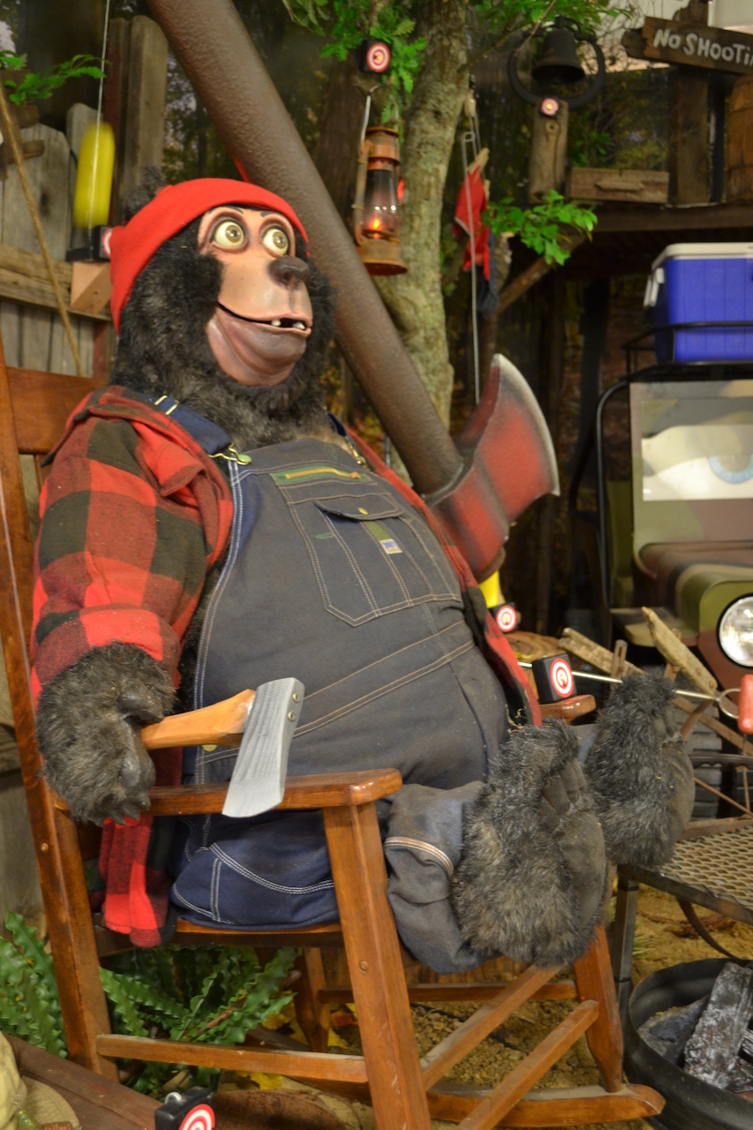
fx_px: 1130
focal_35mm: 36
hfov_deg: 36.9
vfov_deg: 53.1
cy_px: 565
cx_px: 376
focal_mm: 24
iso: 800
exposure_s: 1/6
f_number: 4
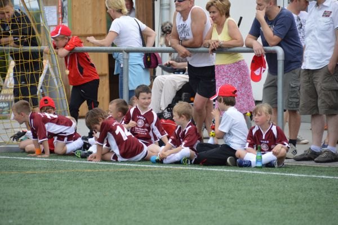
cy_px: 112
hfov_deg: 8.1
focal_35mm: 255
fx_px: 2392
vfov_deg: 5.4
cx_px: 169
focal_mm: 170
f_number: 5.6
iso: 400
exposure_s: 1/1000
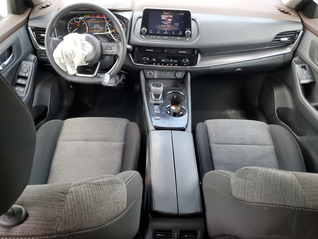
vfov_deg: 53.1
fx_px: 239
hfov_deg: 67.3
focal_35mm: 26
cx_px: 159
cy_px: 120
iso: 69
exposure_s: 1/100
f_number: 1.5
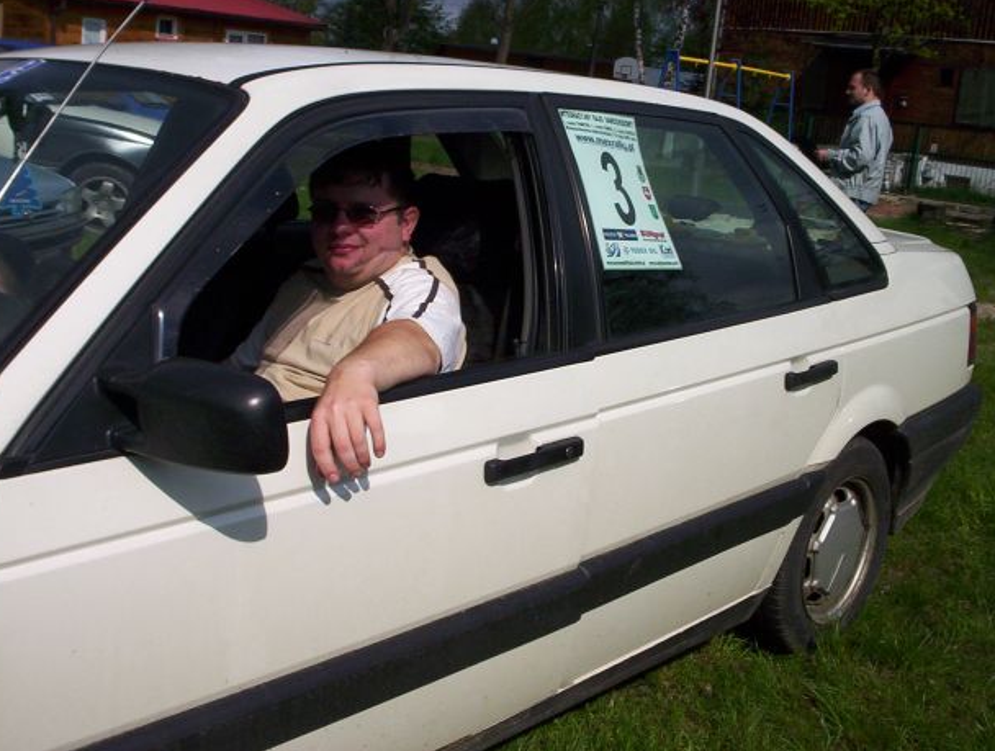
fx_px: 1152
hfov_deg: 46.7
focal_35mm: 40
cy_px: 361
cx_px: 475
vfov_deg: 36.1
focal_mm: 4.99
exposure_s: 1/2000
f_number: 4.5
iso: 100
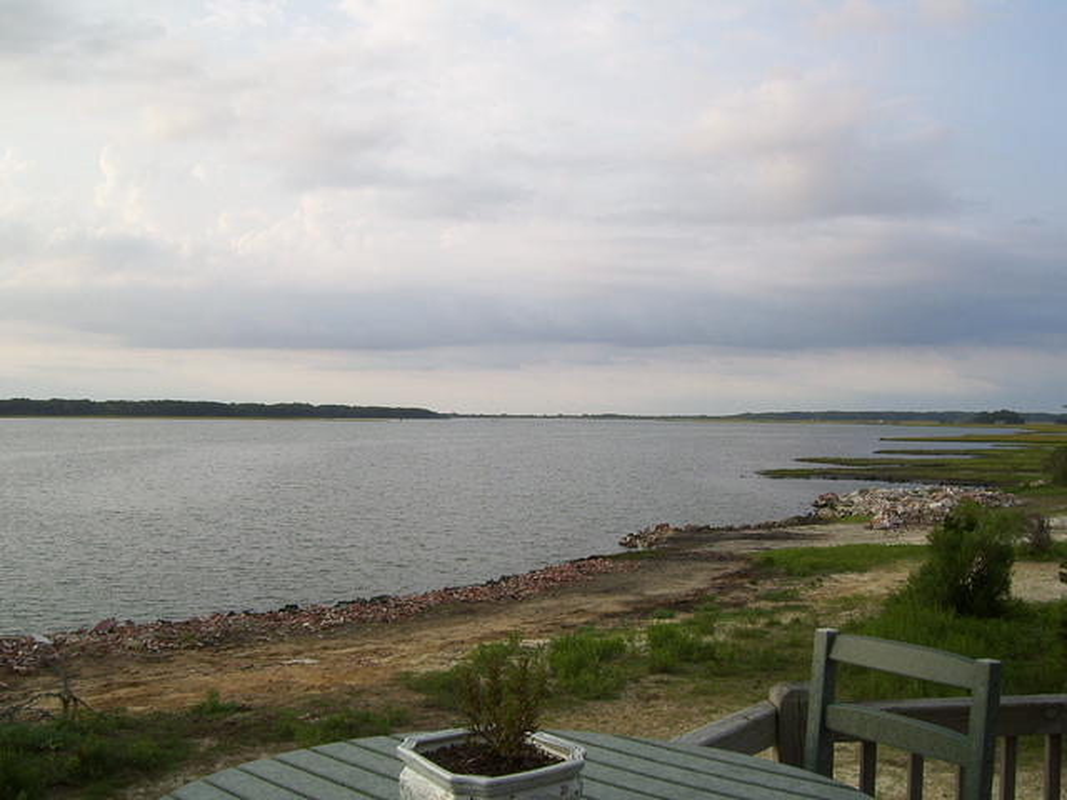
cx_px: 534
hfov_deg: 51.4
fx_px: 1110
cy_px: 400
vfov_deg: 39.7
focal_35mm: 36
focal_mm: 6
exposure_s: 1/400
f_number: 4.8
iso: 80
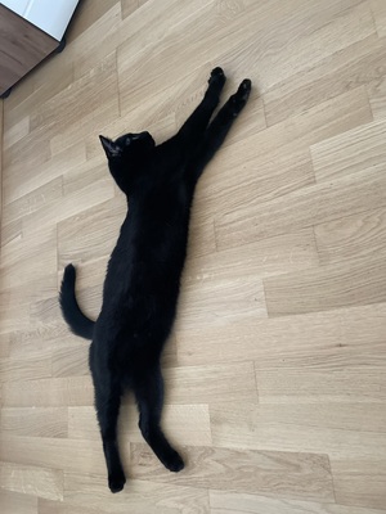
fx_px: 387
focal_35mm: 26
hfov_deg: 53.1
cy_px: 257
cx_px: 193
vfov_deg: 67.3
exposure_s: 1/57
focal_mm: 4.2
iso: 500
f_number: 1.6
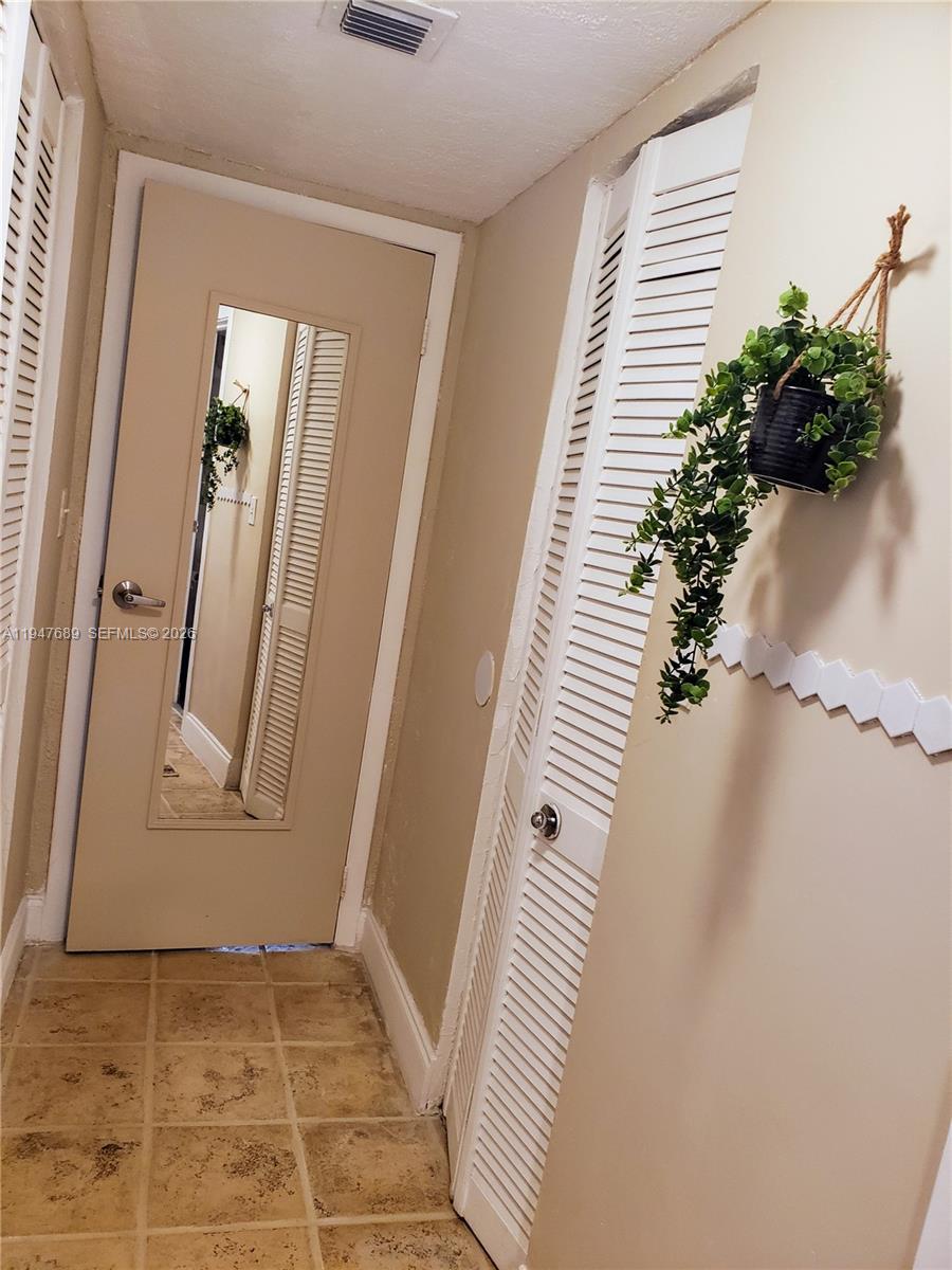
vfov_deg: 67.3
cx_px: 476
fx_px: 953
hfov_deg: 53.1
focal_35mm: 26
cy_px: 635
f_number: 1.5
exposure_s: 1/60
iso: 250
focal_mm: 4.3
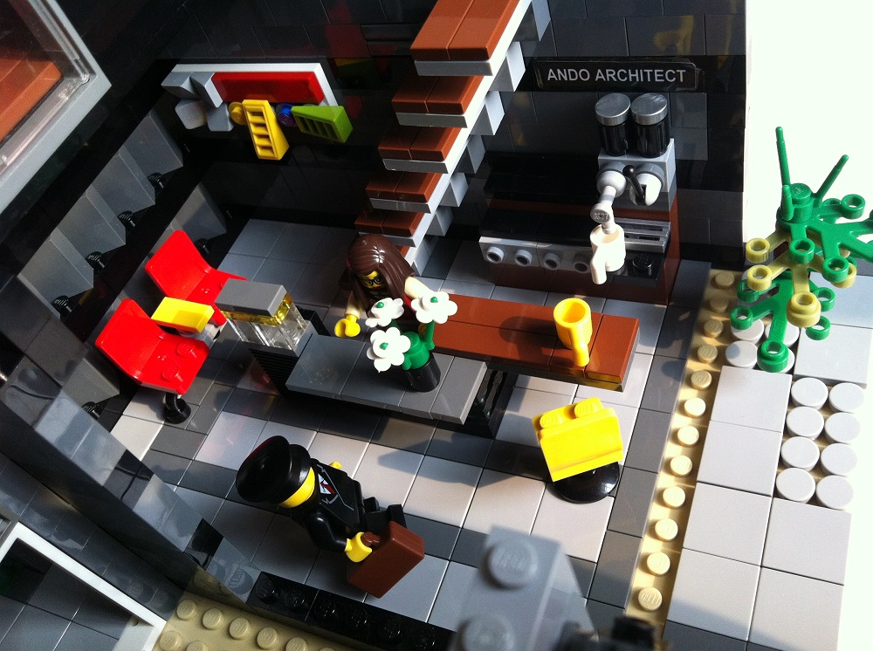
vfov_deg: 40.6
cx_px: 436
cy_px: 326
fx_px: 881
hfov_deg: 52.7
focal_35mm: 35
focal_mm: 3.85
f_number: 2.8
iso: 125
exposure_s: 1/120
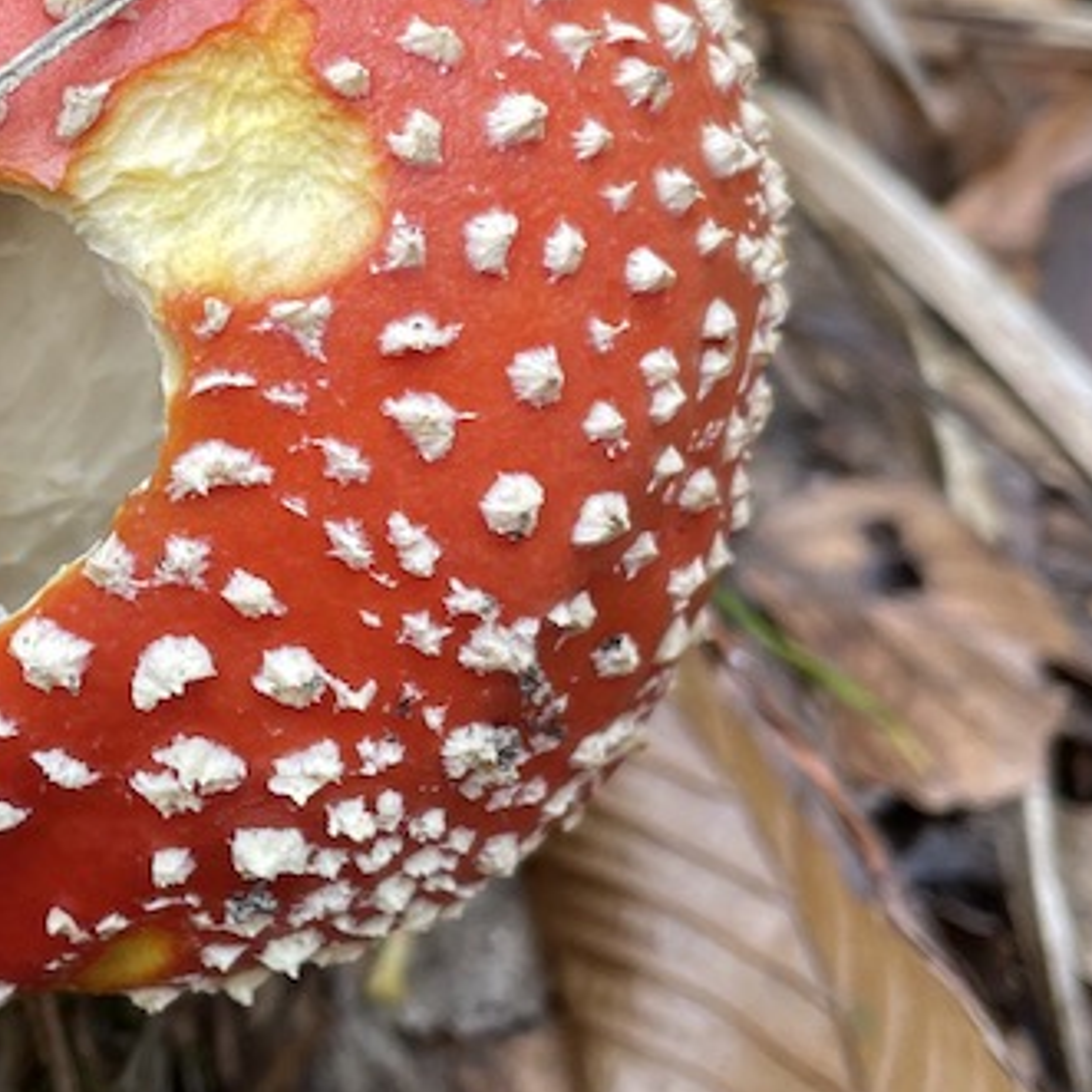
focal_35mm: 84
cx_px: -122
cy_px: 411
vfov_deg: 20.6
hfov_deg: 19.7
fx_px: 2998
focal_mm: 4.2
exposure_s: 1/121
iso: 80
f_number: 1.6
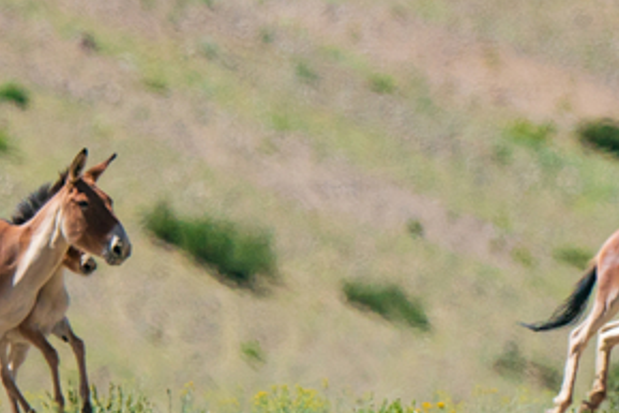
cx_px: 216
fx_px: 40649
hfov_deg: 0.9
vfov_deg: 0.6
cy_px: 128
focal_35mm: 2363
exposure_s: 1/6400
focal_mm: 600
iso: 500
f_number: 4
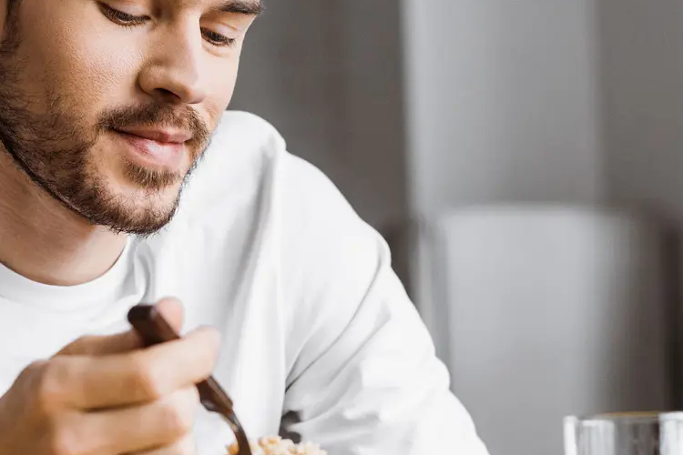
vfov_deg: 10.7
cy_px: 222
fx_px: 2428
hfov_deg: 16.0
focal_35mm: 128
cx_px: 255
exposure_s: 1/200
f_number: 3.2
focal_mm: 50
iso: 400
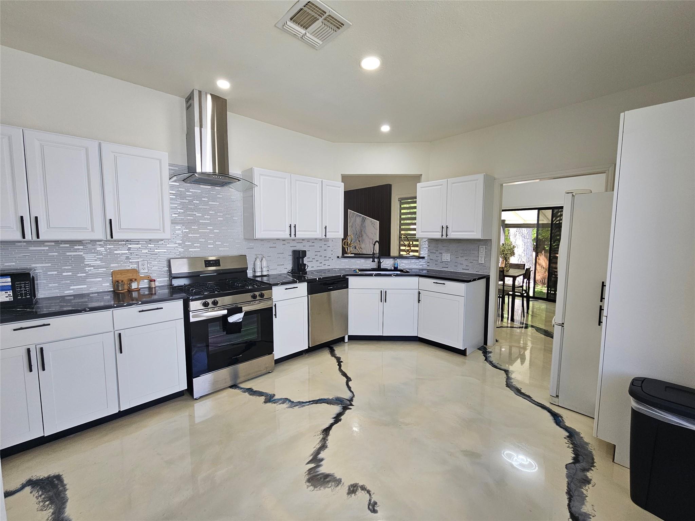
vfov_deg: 89.9
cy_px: 260
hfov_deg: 106.2
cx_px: 348
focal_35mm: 13
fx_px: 261
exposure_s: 1/60
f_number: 2.2
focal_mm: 2.2
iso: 80
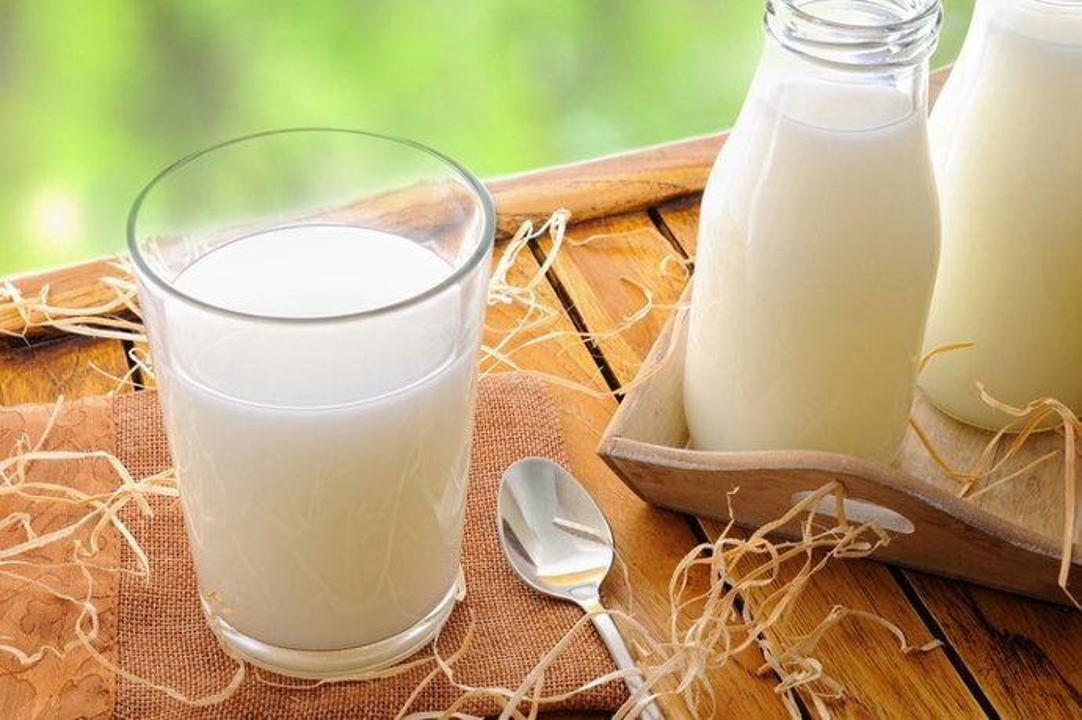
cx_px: 541
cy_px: 360
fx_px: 1982
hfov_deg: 30.5
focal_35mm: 66
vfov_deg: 20.6
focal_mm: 44
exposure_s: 1/250
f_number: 13
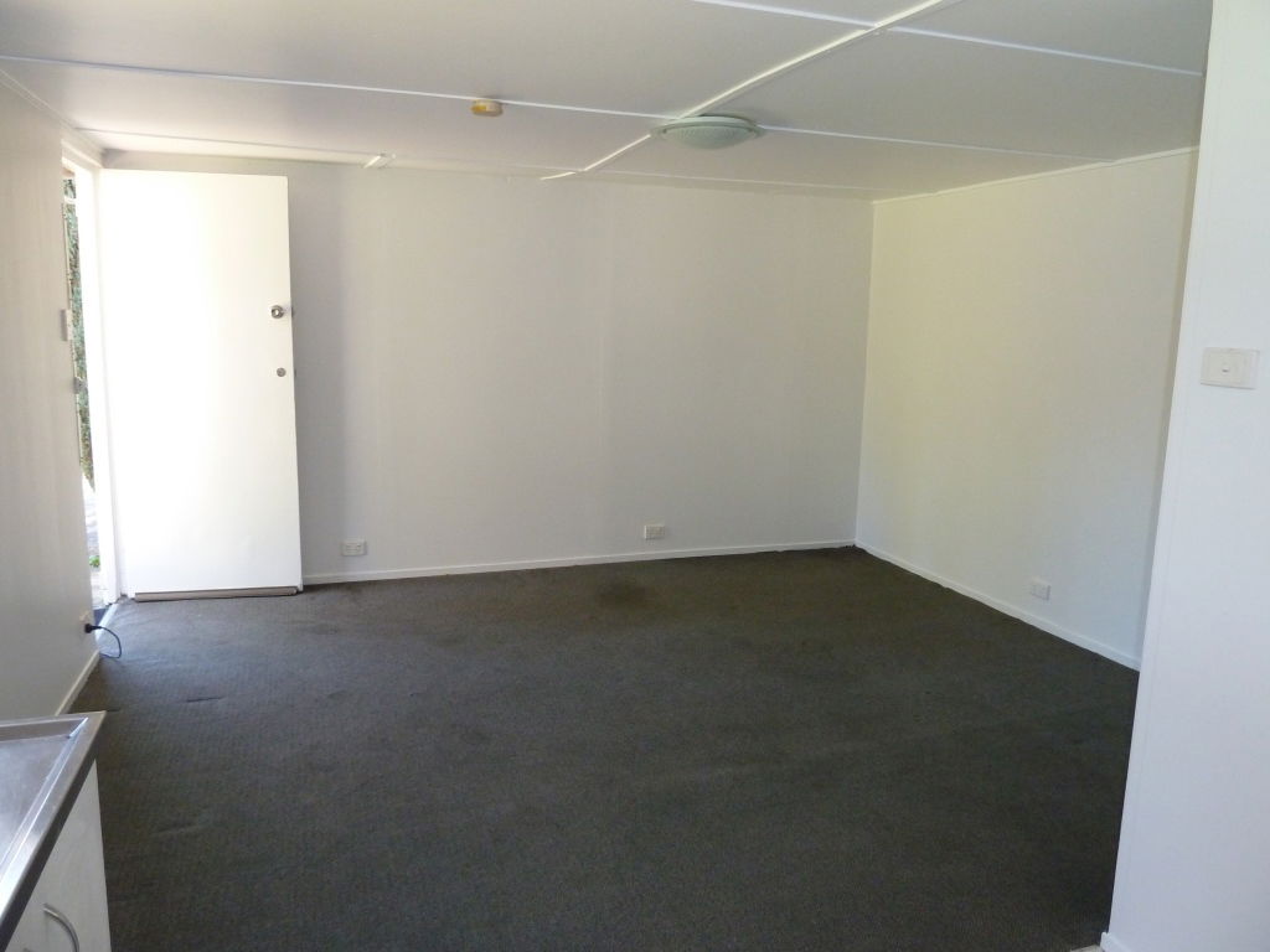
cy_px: 476
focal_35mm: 25
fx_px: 917
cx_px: 635
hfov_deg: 69.4
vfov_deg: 54.9
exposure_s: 1/30
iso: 250
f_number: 3.3
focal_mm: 4.1
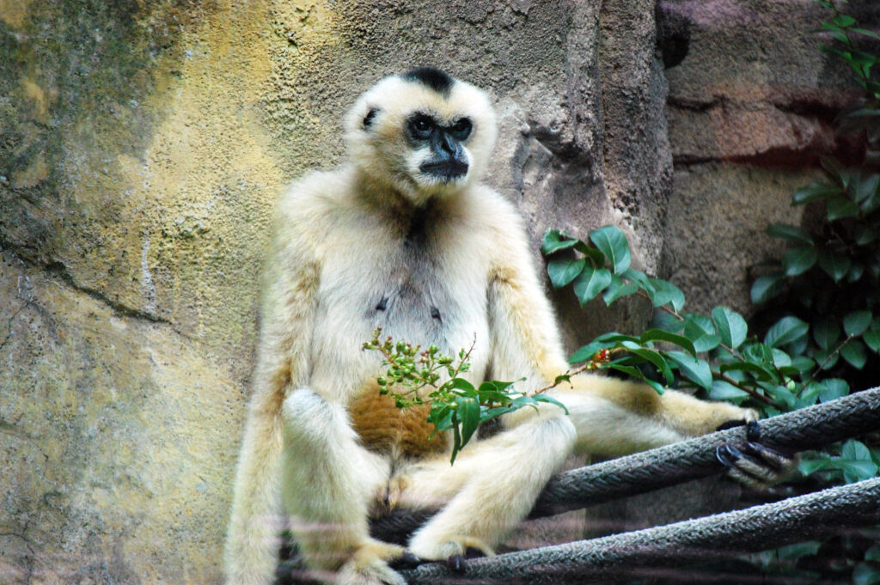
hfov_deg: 6.9
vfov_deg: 4.6
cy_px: 292
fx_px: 7327
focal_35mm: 300
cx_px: 440
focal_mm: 200
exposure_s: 1/250
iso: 800
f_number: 5.6
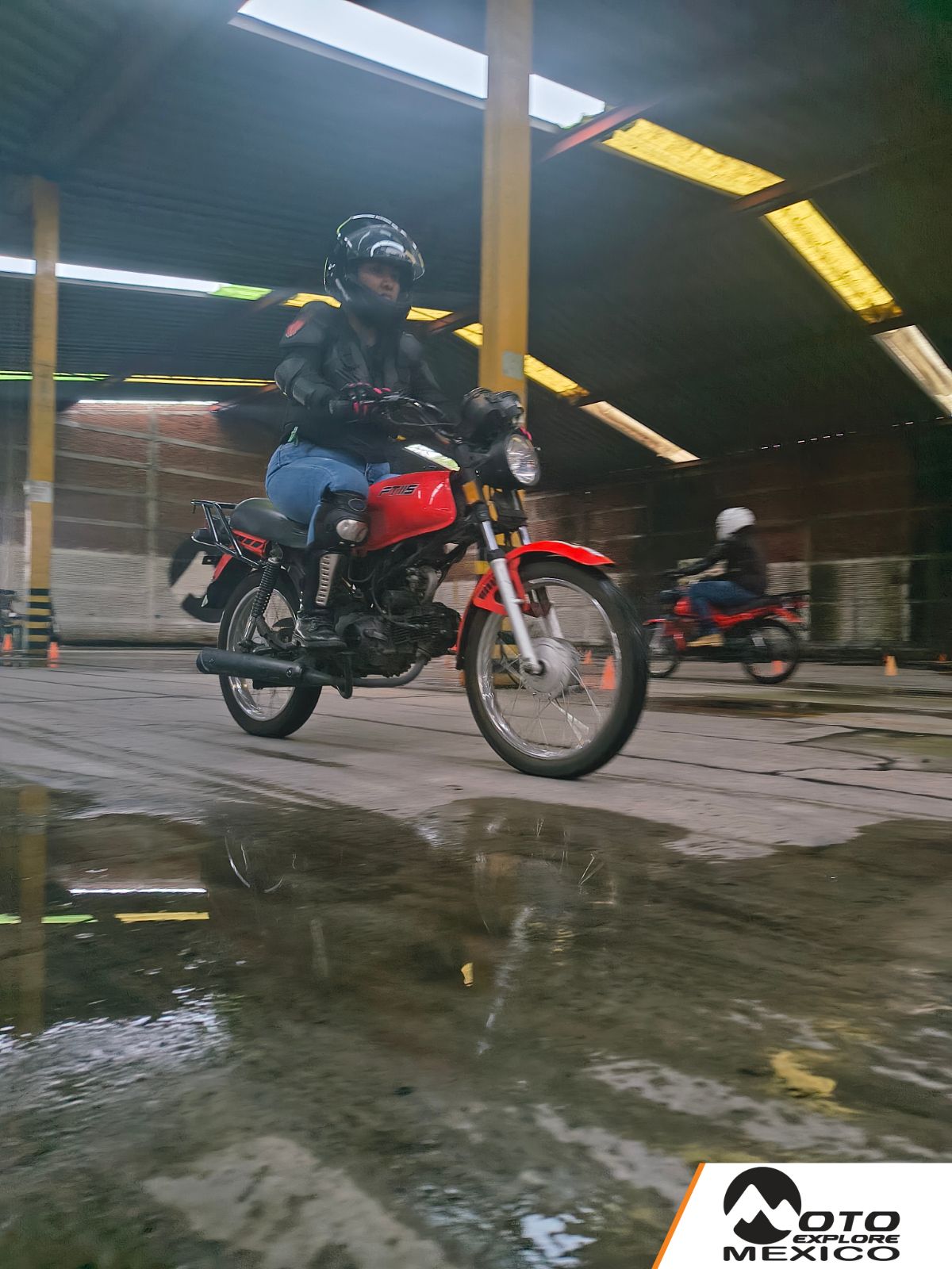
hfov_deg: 58.9
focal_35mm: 23
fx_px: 843
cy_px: 634
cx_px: 476
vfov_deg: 73.9
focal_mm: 5.56
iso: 510
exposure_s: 1/60
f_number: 1.8
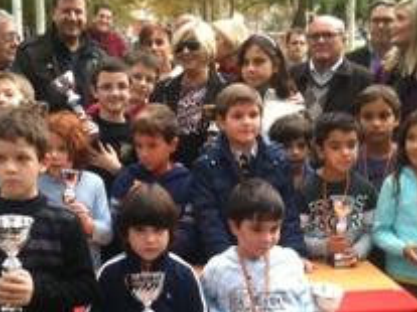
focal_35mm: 65
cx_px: 173
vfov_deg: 22.4
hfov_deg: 29.8
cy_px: 233
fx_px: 783
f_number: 2.8
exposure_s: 1/133
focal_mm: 3.85
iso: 64
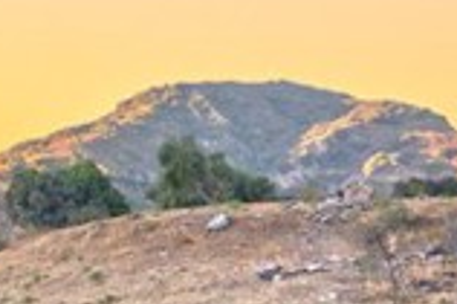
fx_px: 2308
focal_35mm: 182
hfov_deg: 10.9
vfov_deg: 7.4
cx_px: 697
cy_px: 481
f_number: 4.5
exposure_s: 1/200
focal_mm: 10.26
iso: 200
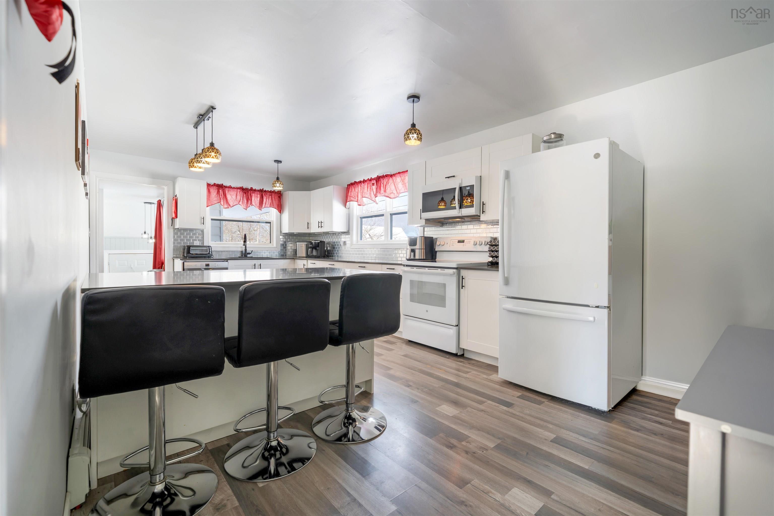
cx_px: 387
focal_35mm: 15
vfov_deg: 77.3
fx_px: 322
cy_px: 258
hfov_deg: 100.4
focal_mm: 15
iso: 200
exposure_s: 1/4
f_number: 5.6
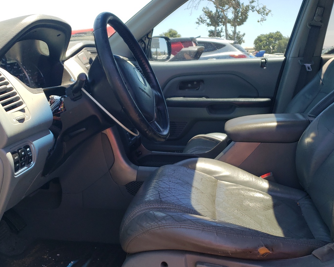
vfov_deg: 40.1
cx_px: 163
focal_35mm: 37
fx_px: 366
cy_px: 141
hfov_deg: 49.1
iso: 50
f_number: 1.5
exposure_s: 1/556
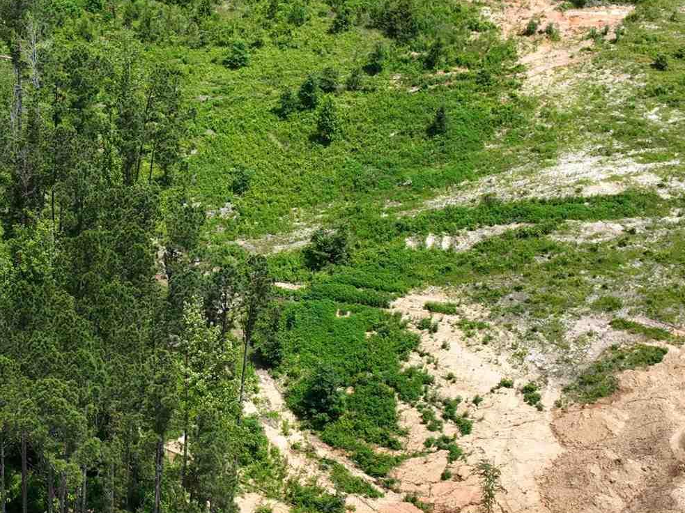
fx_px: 1483
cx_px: 44
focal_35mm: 75
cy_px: 329
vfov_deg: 19.6
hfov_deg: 25.1
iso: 100
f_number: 2.8
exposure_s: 1/2000
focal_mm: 12.29
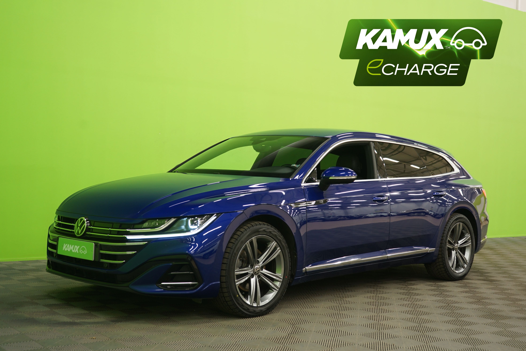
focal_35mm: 46
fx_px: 672
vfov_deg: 29.2
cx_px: 263
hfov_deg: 42.7
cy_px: 176
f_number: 4.5
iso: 400
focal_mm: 46
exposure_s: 1/8
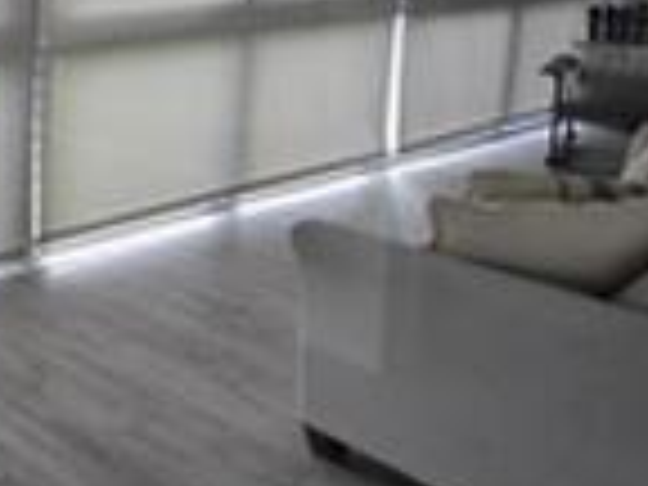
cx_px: -176
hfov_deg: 36.1
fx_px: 674
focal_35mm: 36
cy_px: -4
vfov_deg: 35.7
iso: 80
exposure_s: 1/60
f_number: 2.2
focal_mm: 2.2
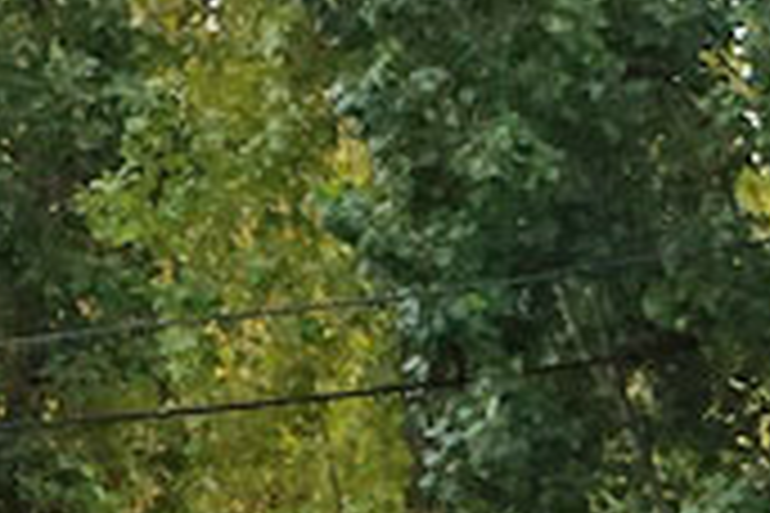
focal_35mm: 505
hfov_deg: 3.9
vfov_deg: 2.7
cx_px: 2571
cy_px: 536
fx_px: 10801
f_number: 4
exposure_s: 1/500
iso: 640
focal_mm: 26.89
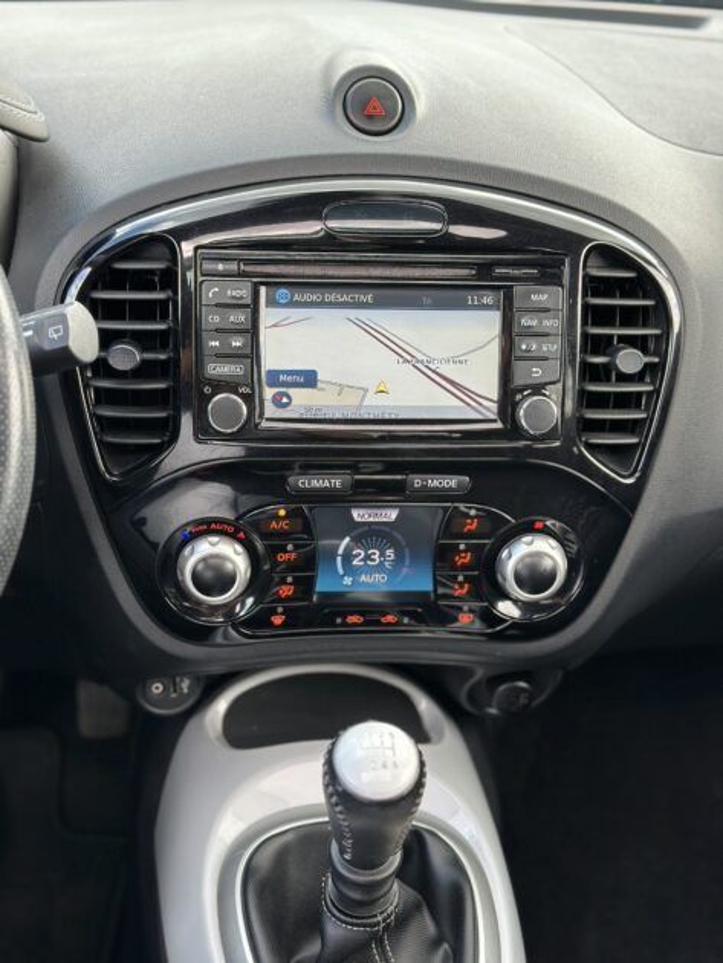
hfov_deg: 30.3
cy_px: 482
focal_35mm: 48
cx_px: 362
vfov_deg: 39.6
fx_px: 1336
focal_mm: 6.86
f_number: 1.78
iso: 64
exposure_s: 1/121
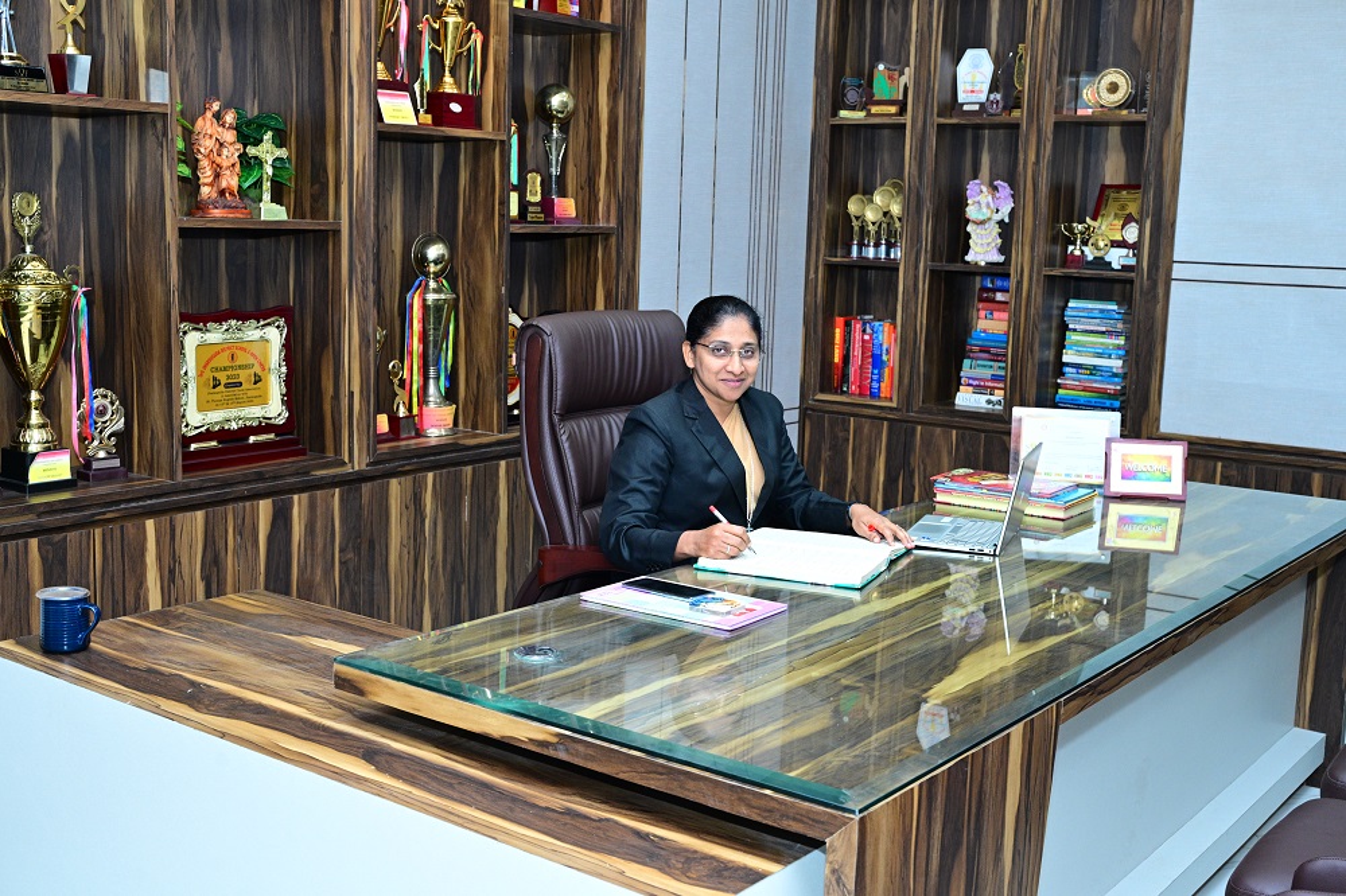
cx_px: 673
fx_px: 1458
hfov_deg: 49.6
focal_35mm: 39
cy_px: 448
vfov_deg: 34.2
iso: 2000
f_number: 6.3
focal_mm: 39
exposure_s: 1/160
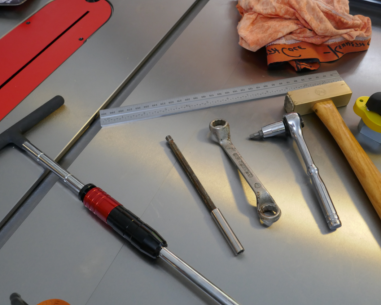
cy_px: 152
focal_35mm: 33
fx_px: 372
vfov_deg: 44.5
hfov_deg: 54.1
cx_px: 211
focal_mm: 10.5
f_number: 4
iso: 640
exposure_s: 1/80
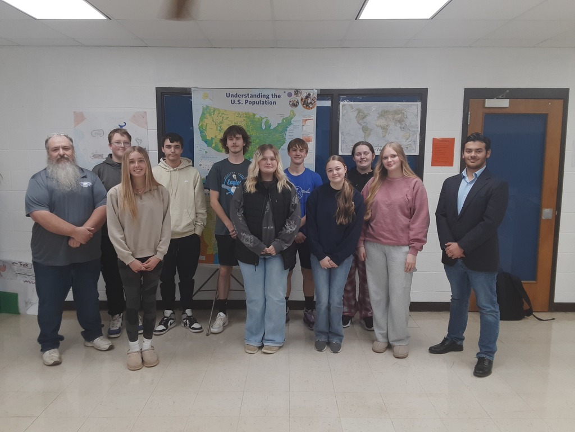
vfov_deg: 51.4
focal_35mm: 27
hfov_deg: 65.3
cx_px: 288
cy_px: 216
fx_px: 448
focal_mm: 2.91
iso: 50
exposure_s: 1/60
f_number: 1.9
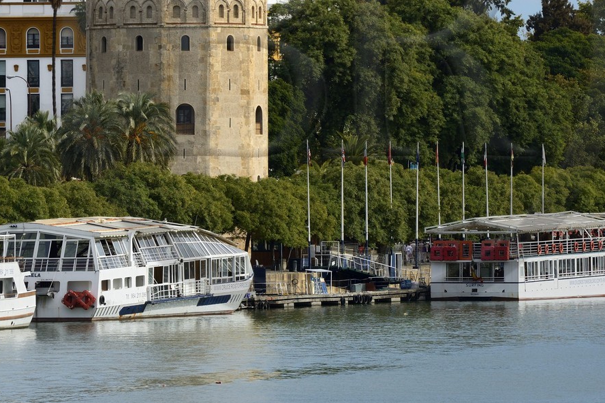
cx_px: 339
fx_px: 6050
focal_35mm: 360
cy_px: 46
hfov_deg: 5.7
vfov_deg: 3.8
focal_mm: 200
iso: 200
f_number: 11
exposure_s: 1/250
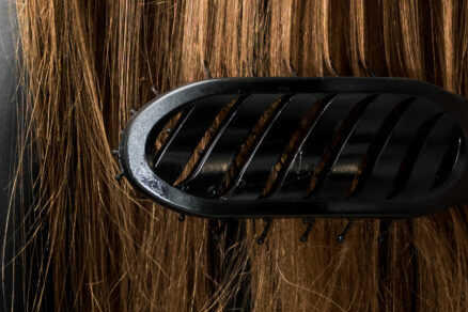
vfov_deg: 3.3
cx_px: -35
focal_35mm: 409
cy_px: -361
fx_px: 5317
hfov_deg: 5.0
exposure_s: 1/125
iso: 200
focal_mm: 70
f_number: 5.6
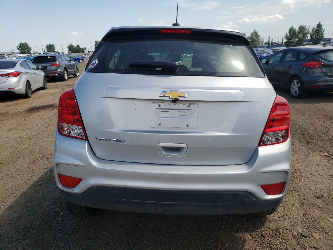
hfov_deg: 67.3
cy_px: 125
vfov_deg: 53.1
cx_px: 166
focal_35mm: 26
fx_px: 250
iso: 50
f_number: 1.5
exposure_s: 1/2500
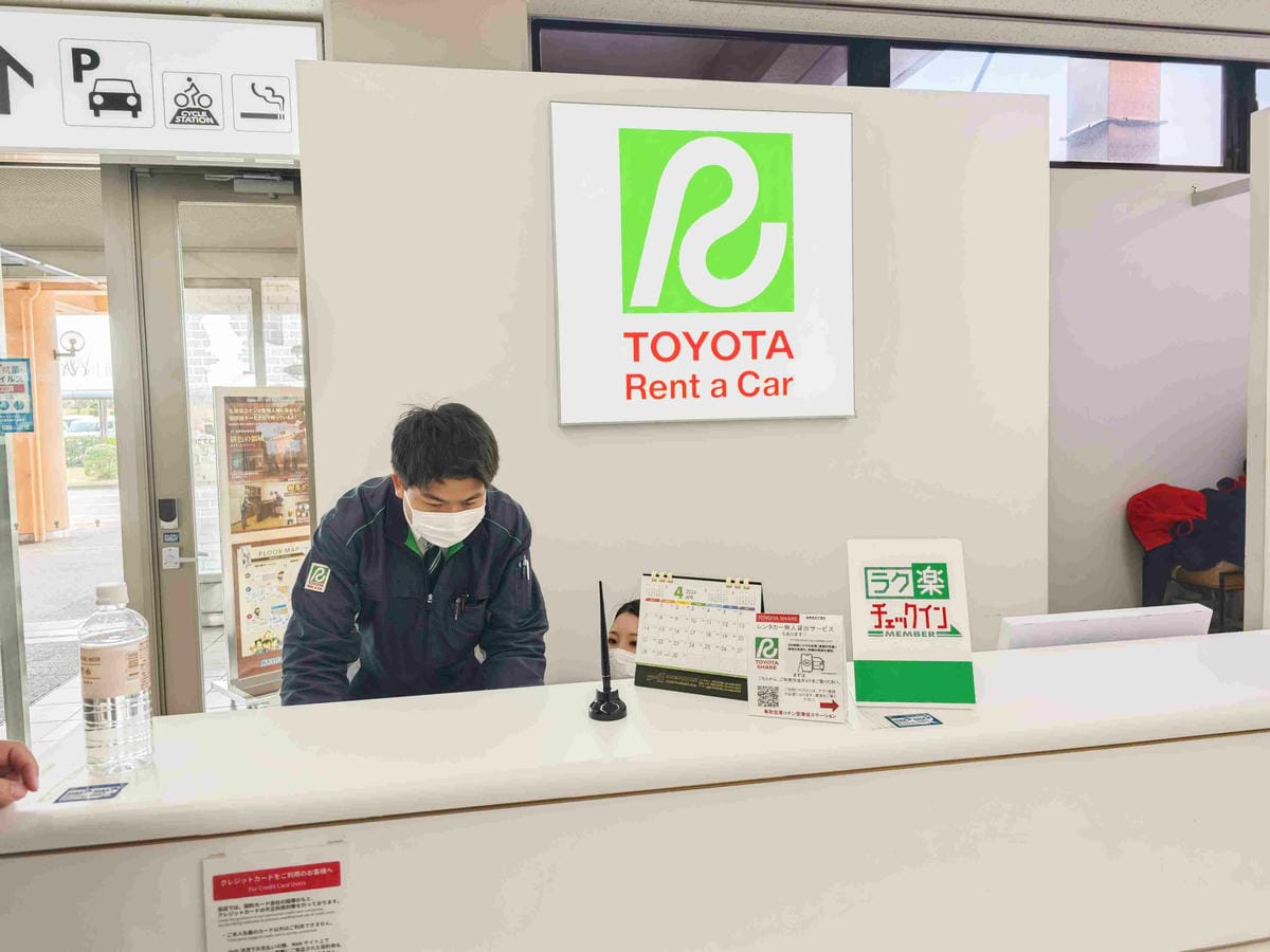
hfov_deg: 73.9
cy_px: 476
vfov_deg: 58.9
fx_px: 844
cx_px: 635
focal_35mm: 23
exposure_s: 1/121
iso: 500
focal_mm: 8.72
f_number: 2
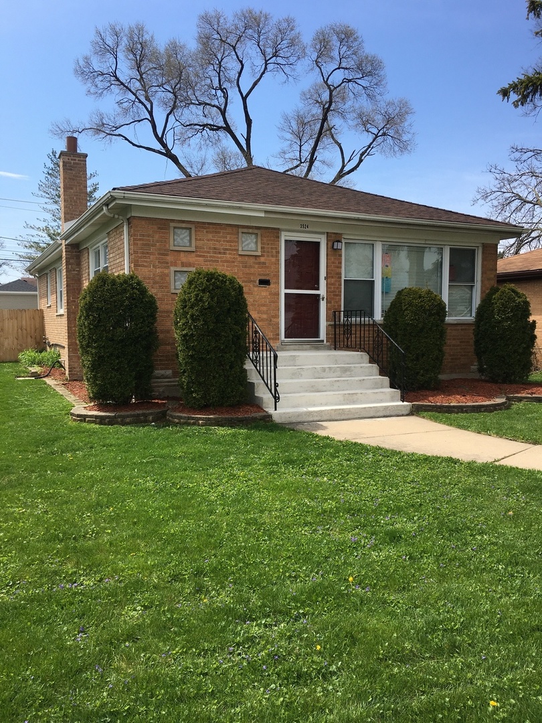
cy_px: 362
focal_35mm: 29
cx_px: 271
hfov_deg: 48.2
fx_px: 605
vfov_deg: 61.7
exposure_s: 1/1451
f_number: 2.2
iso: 25
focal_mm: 4.15
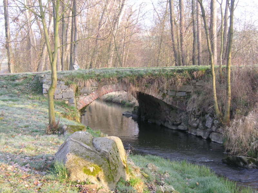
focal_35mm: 66
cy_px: 96
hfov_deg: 29.4
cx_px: 129
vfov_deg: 22.3
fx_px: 492
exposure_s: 1/60
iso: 50
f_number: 4
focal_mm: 11
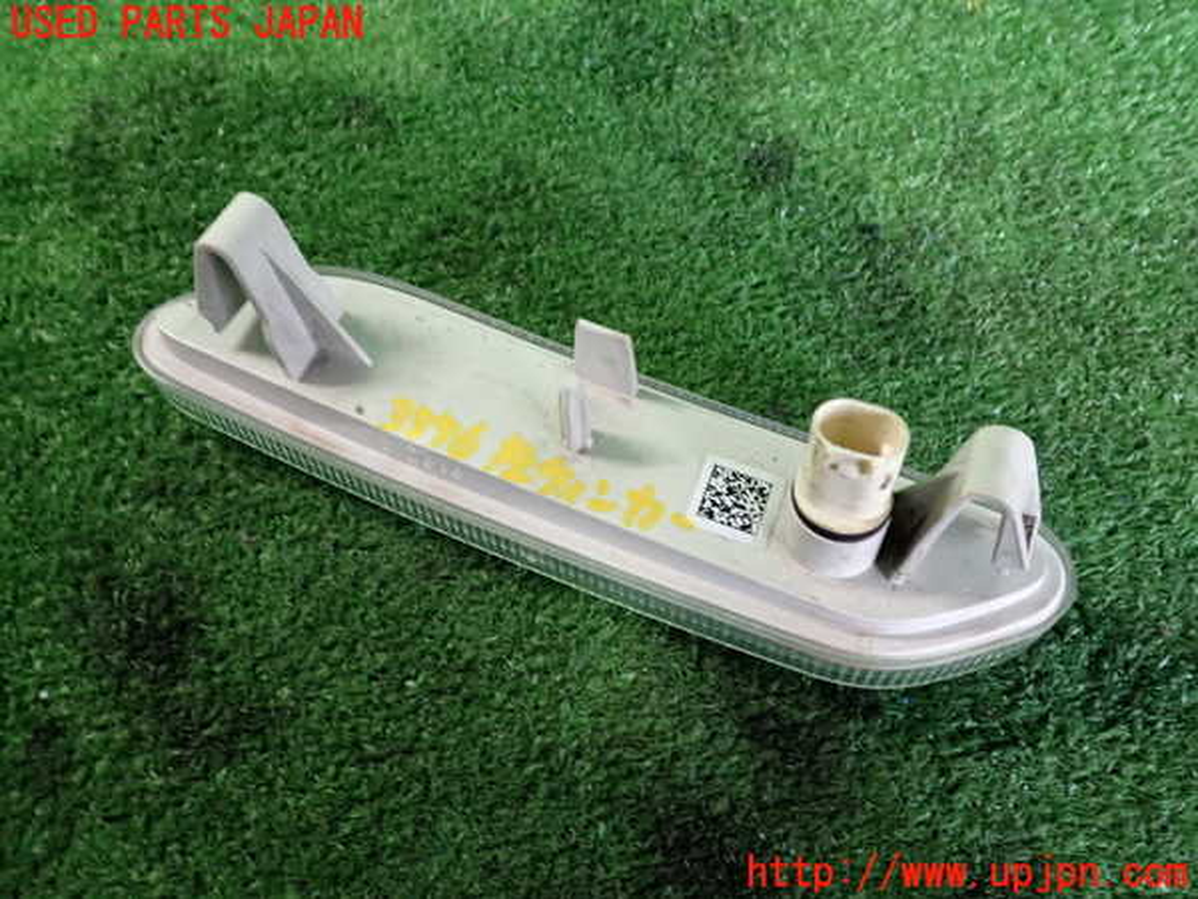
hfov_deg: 60.0
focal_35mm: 30
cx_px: 599
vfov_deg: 46.8
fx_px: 1038
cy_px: 450
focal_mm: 5.4
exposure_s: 1/30
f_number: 2.3
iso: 320
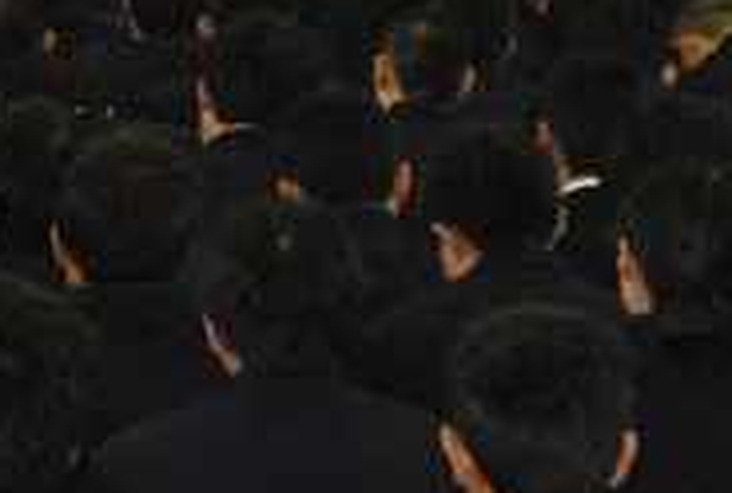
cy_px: -127
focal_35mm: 244
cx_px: -418
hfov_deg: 8.2
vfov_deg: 5.6
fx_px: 4978
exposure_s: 1/60
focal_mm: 50
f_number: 5.6
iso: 1600
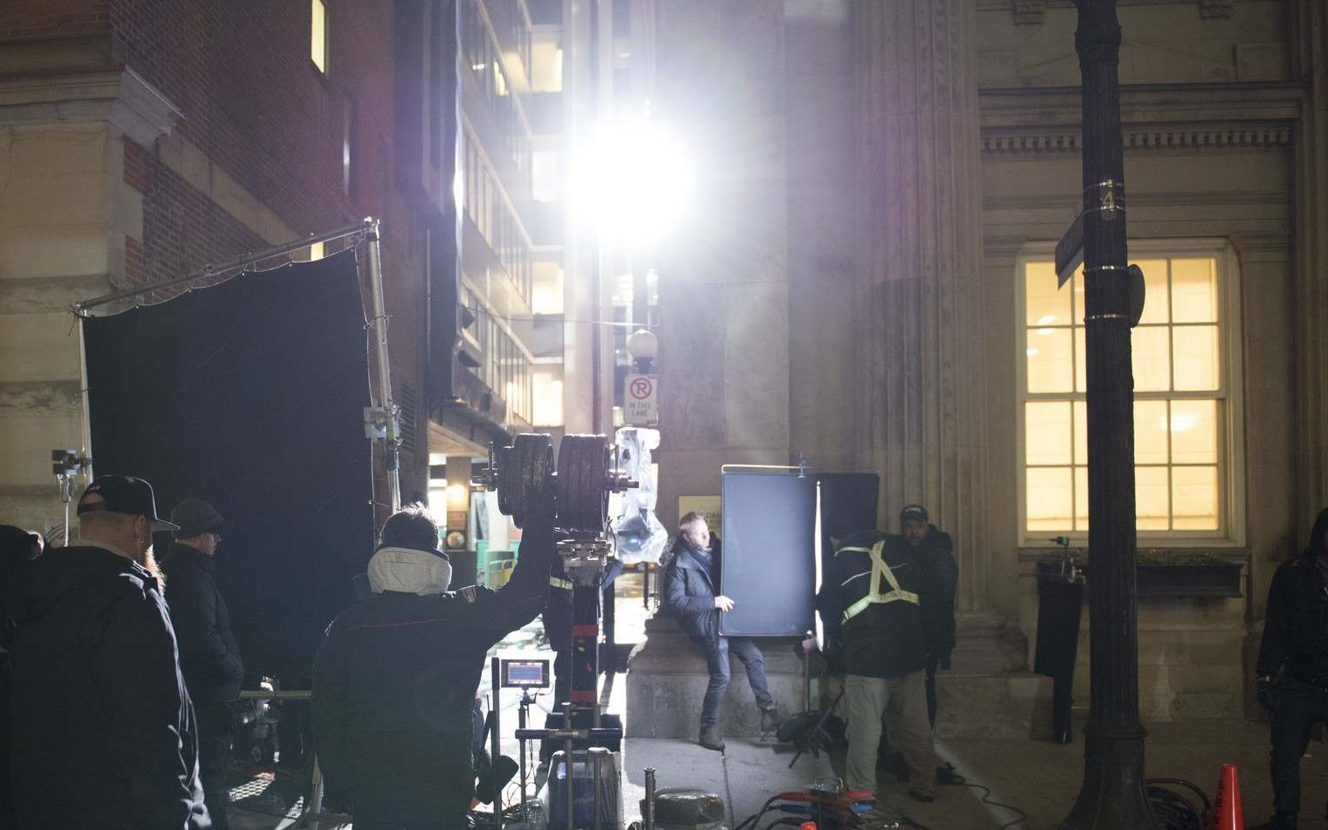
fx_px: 1194
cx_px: 509
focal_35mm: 33
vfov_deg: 38.0
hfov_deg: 57.5
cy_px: 543
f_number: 2.8
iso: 3200
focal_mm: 24
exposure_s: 1/40
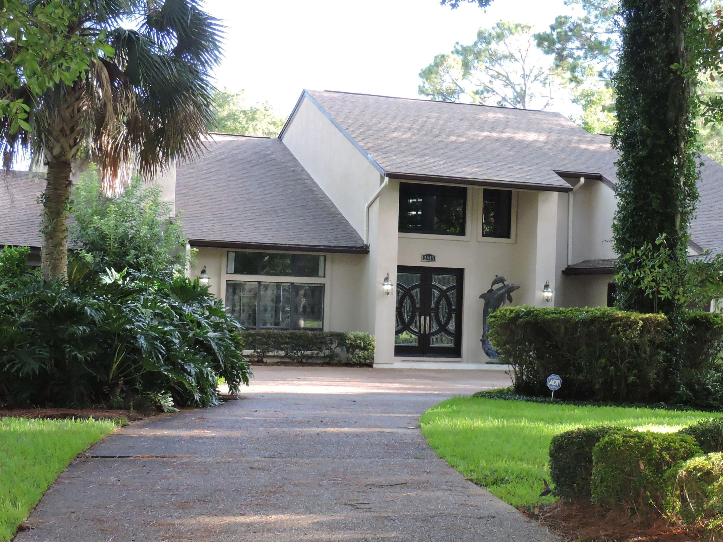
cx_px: 449
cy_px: 317
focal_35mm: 69
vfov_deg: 21.3
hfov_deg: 28.1
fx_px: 1441
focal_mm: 8.9
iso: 720
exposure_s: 1/320
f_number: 3.6
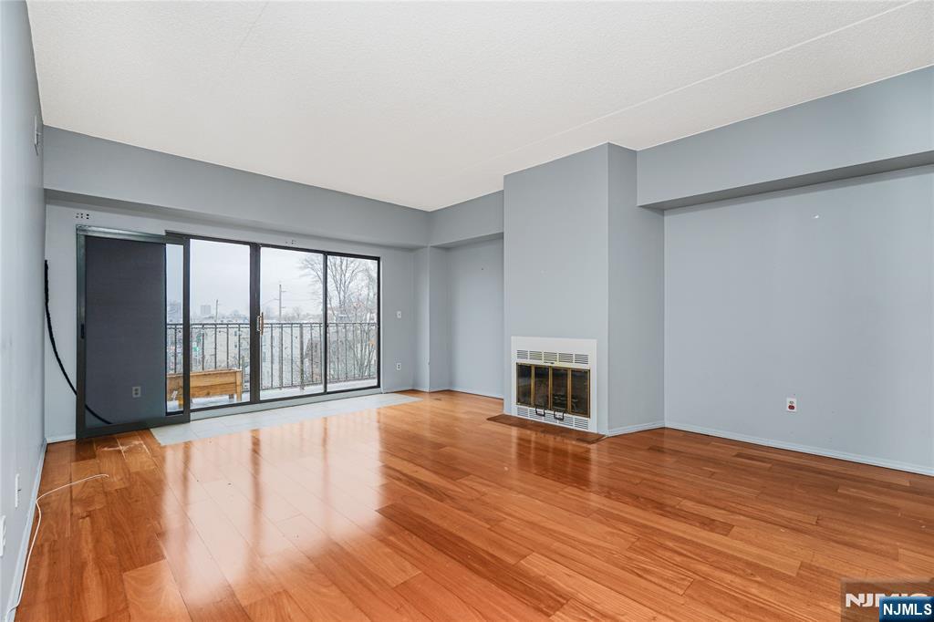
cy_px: 311
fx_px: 428
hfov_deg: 95.0
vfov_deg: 72.0
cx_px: 467
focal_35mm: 16
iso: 50
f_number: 4.5
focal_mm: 16.5
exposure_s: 1/40
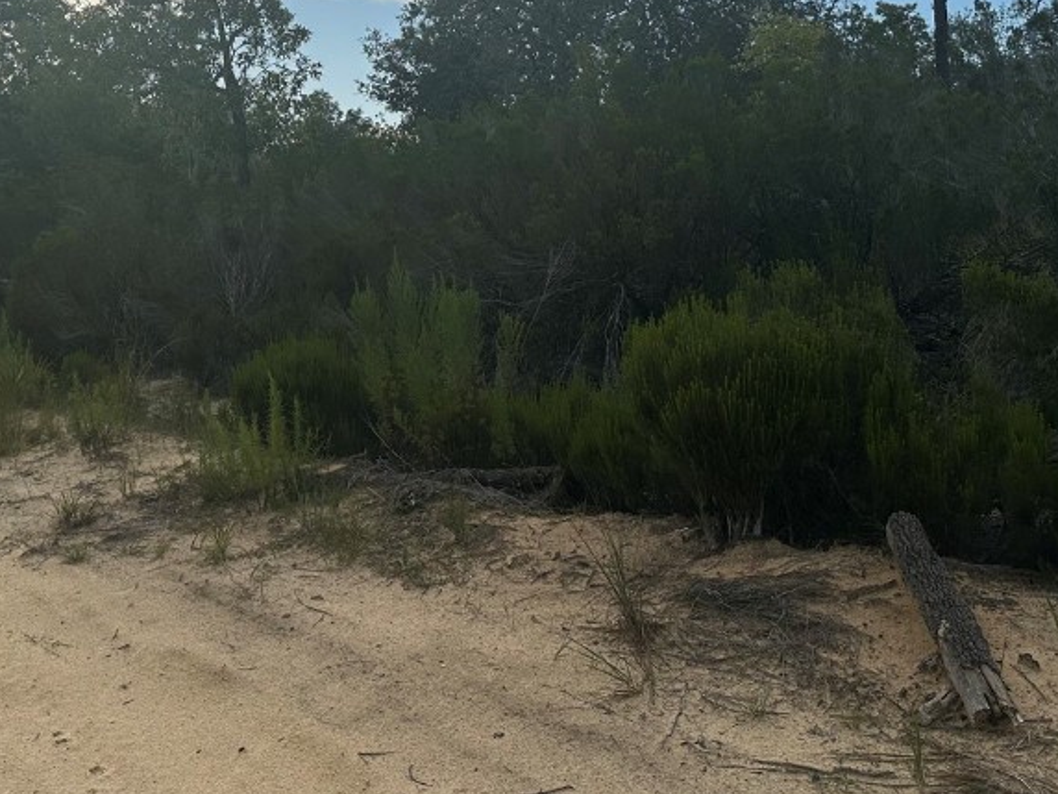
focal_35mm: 43
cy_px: 109
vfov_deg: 32.3
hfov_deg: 43.6
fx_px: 1314
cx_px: 424
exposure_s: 1/6623
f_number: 1.78
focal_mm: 6.86
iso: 80
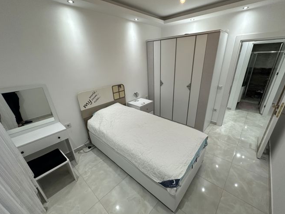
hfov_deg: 98.1
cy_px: 112
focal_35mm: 15
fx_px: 123
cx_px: 150
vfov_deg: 81.7
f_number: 2.2
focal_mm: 2.22
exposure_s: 1/100
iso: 200
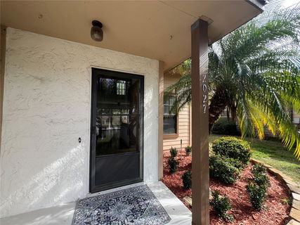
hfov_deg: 106.2
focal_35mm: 13
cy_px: 112
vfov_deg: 89.9
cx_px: 150
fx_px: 113
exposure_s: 1/356
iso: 32
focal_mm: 1.57
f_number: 1.8
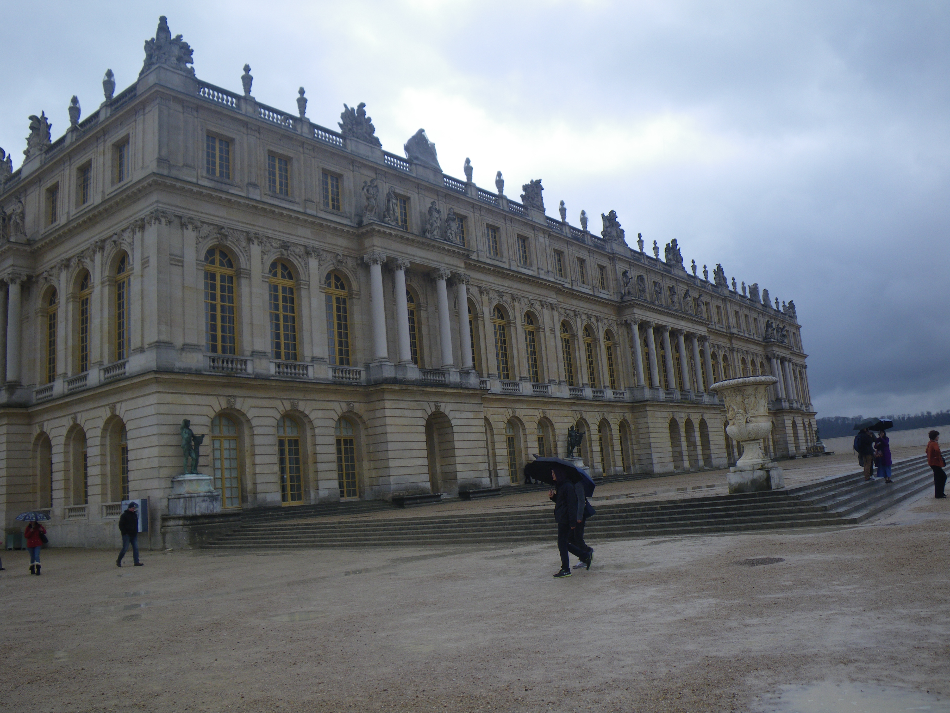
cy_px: 356
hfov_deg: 63.4
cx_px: 475
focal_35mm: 28
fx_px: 768
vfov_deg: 49.7
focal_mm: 5
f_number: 4.2
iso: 50
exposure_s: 1/320
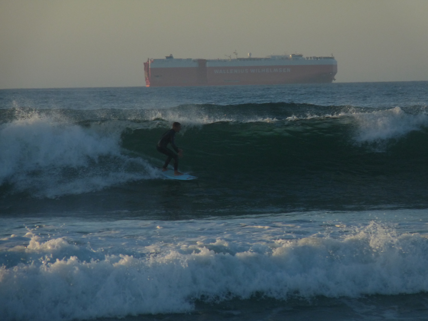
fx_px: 5391
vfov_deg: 3.4
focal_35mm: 436
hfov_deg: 4.5
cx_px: 214
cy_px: 160
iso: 200
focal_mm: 77.6
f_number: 5.6
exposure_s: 1/640
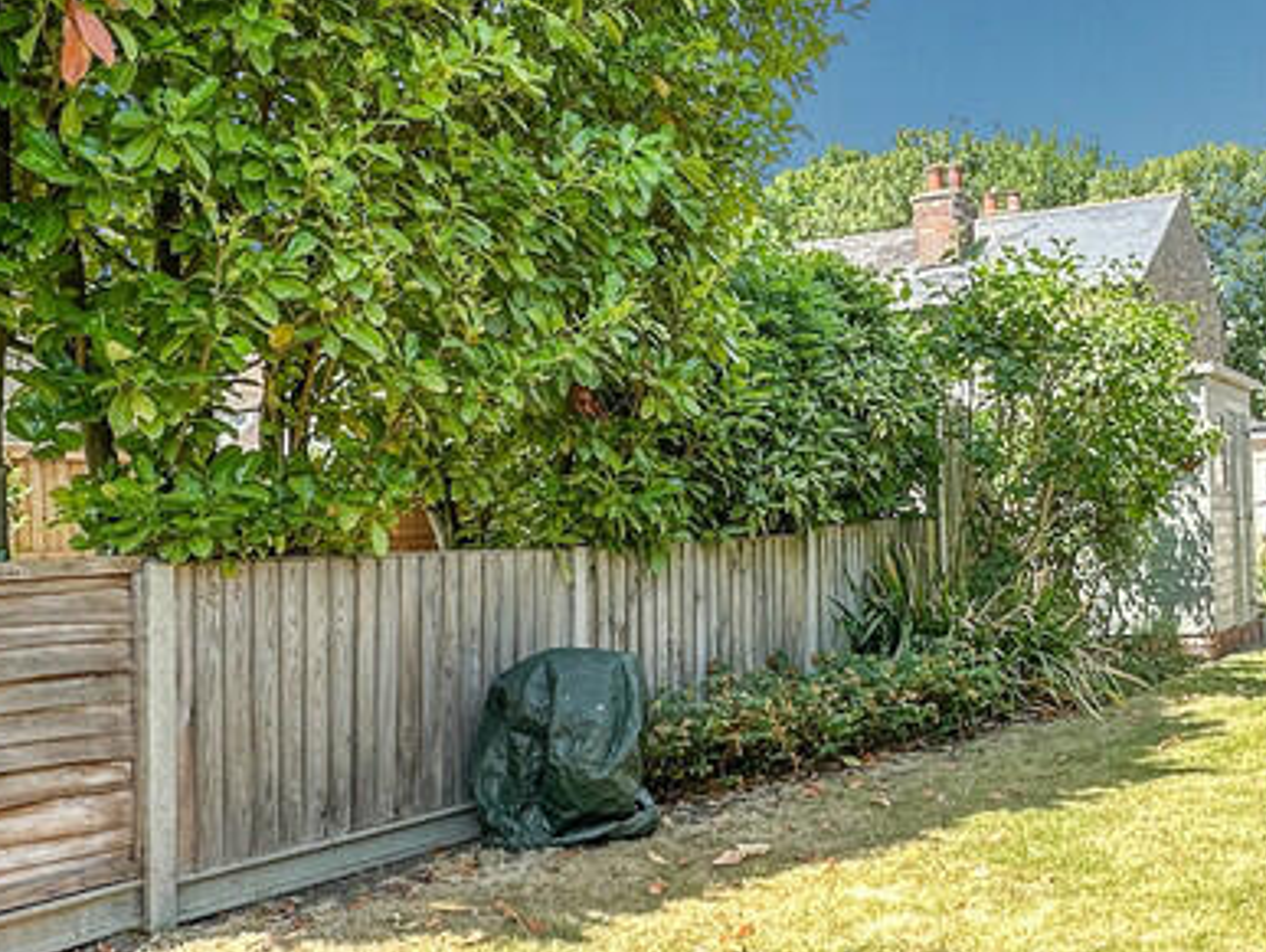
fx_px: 1354
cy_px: 726
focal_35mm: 37
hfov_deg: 49.0
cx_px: 870
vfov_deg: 37.7
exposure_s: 1/125
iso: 40
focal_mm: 2.22
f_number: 2.2
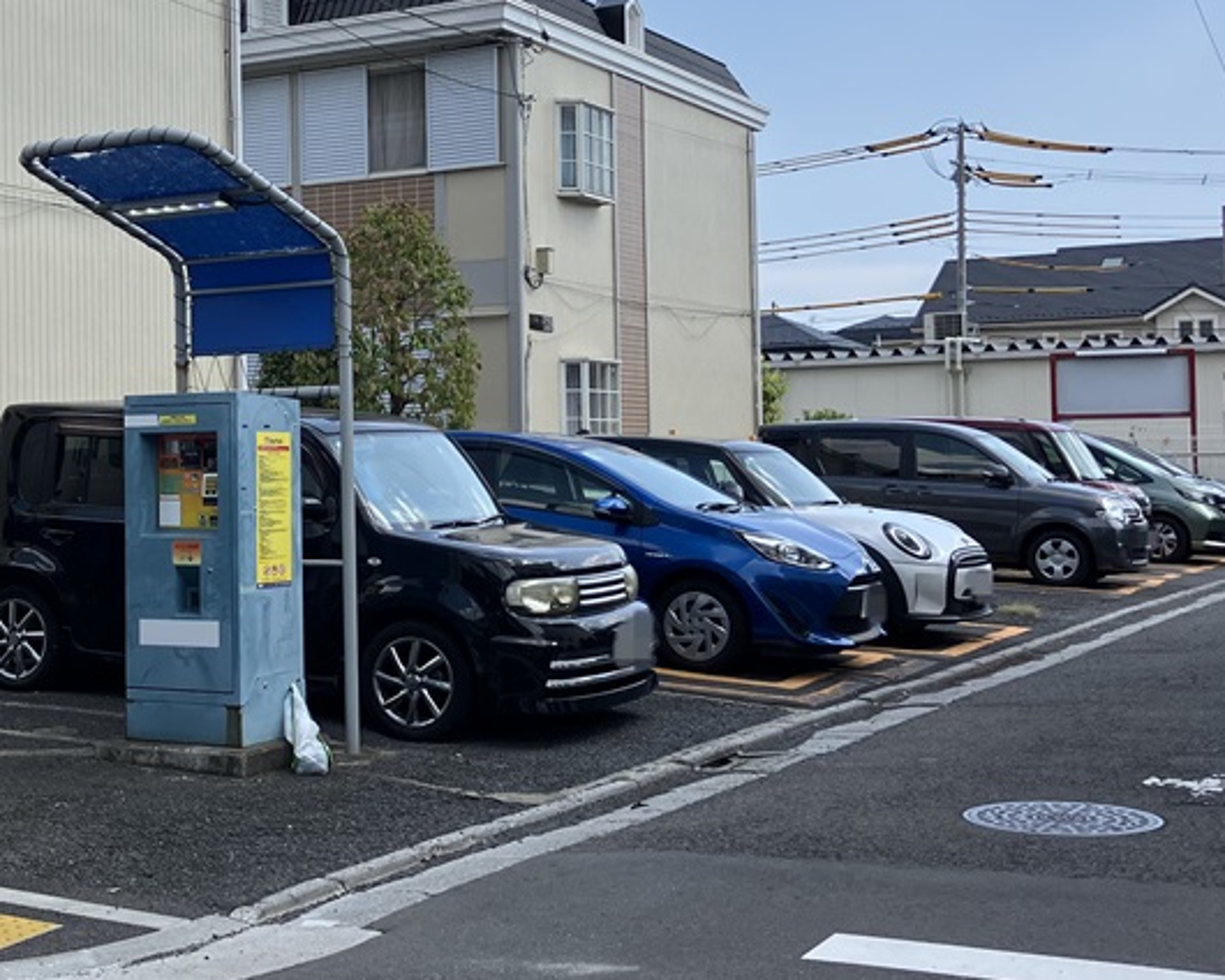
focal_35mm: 55
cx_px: 325
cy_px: 363
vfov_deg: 27.5
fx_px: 1994
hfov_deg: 33.5
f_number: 1.8
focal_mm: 3.99
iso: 32
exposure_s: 1/1946
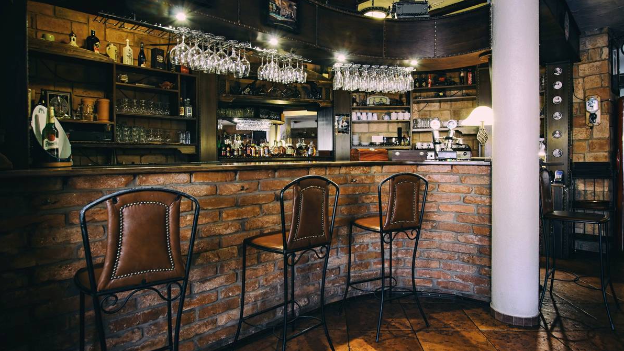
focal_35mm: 21
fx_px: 340
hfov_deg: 85.2
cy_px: 156
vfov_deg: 54.5
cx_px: 313
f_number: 8
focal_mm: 13
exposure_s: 1
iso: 200
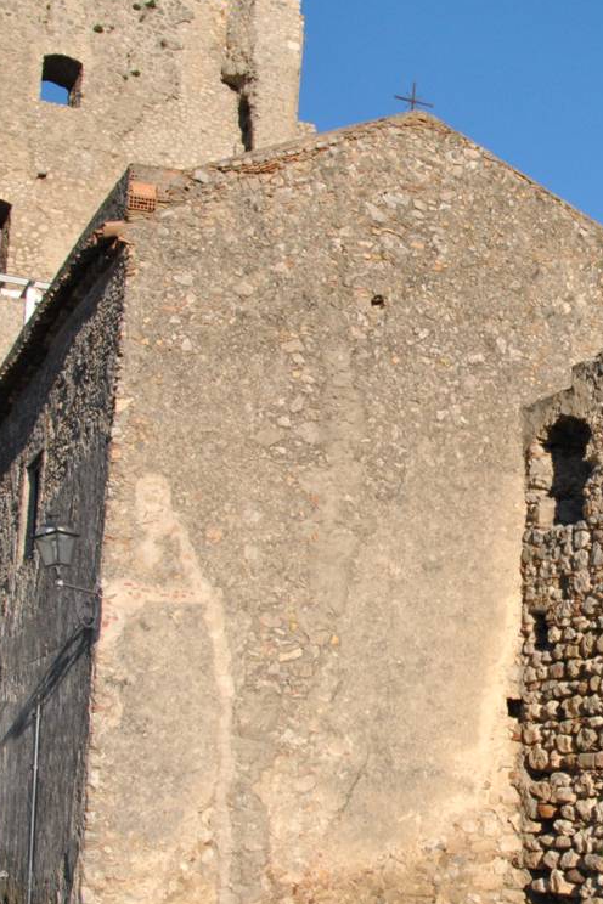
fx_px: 1533
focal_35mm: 61
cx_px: 580
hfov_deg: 21.6
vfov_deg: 32.9
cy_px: 502
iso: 400
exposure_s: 1/1000
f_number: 9
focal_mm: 18
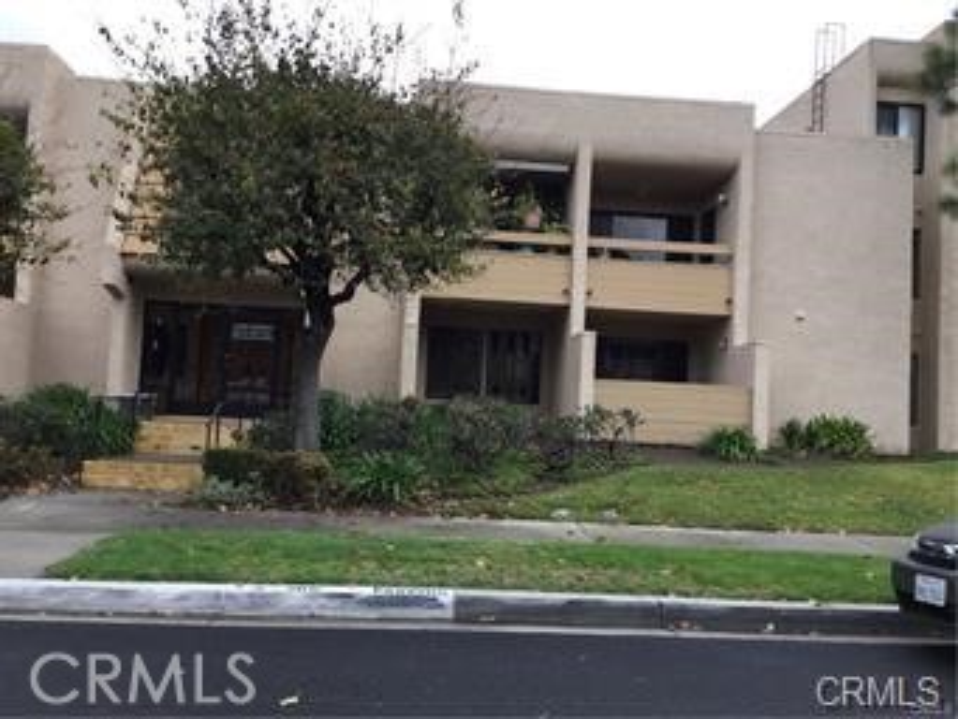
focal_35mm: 31
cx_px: 479
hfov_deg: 58.3
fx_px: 858
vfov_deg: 45.5
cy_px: 360
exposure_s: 1/120
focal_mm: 3.3
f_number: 2.4
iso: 32
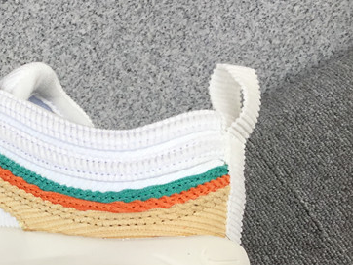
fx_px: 786
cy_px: 234
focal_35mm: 77
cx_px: -39
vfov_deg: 18.9
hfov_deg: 23.7
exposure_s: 1/292
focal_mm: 3.3
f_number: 2.4
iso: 25
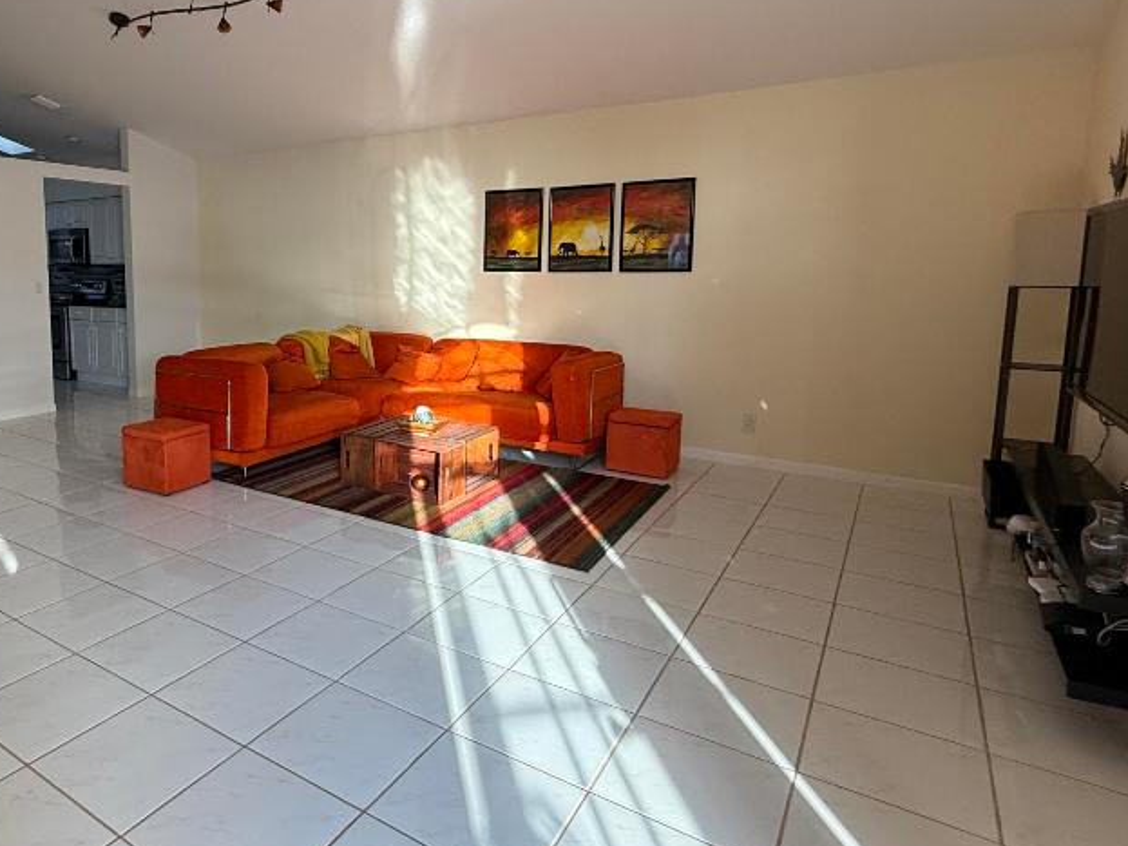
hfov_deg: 71.1
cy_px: 351
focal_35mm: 23
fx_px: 749
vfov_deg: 58.5
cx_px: 349
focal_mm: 2.22
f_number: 2.2
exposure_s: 1/120
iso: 160
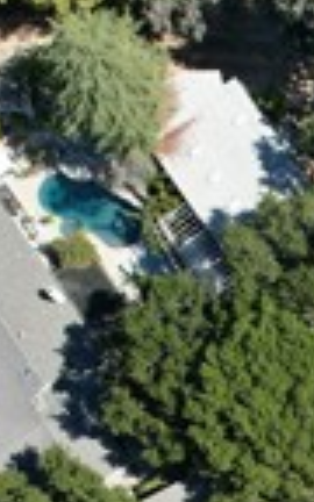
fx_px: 1369
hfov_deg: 11.6
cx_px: 642
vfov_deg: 18.6
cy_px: 730
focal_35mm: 100
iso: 110
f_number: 2.8
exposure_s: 1/1250
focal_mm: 8.38
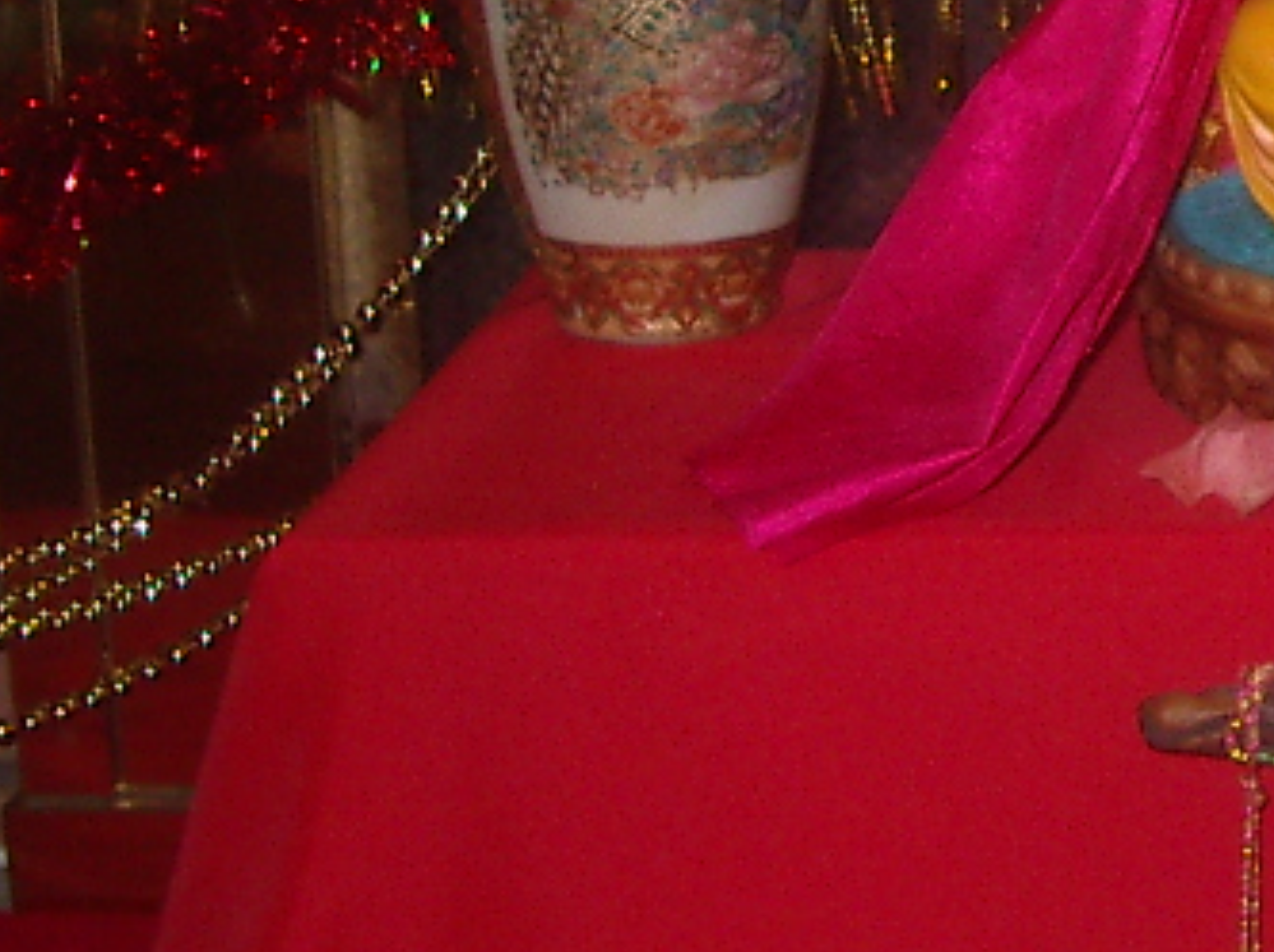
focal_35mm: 117
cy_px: -15
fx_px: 4301
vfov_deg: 12.5
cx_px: 1702
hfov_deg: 15.9
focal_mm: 5.8
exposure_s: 1/60
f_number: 2.6
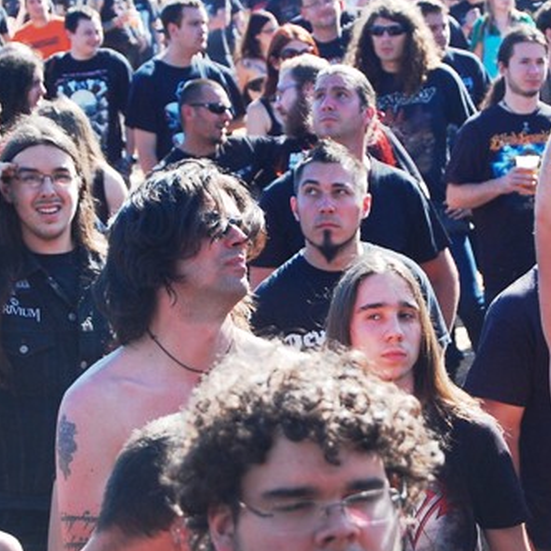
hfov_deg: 12.9
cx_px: 287
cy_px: 257
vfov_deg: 12.9
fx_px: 2428
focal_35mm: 135
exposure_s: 1/400
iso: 400
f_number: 5.6
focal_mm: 55
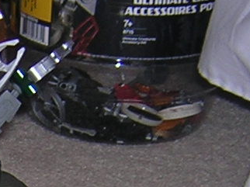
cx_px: -99
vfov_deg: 7.3
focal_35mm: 199
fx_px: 1436
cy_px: 306
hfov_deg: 9.7
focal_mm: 5.2
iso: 100
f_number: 2.7
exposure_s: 1/60.1
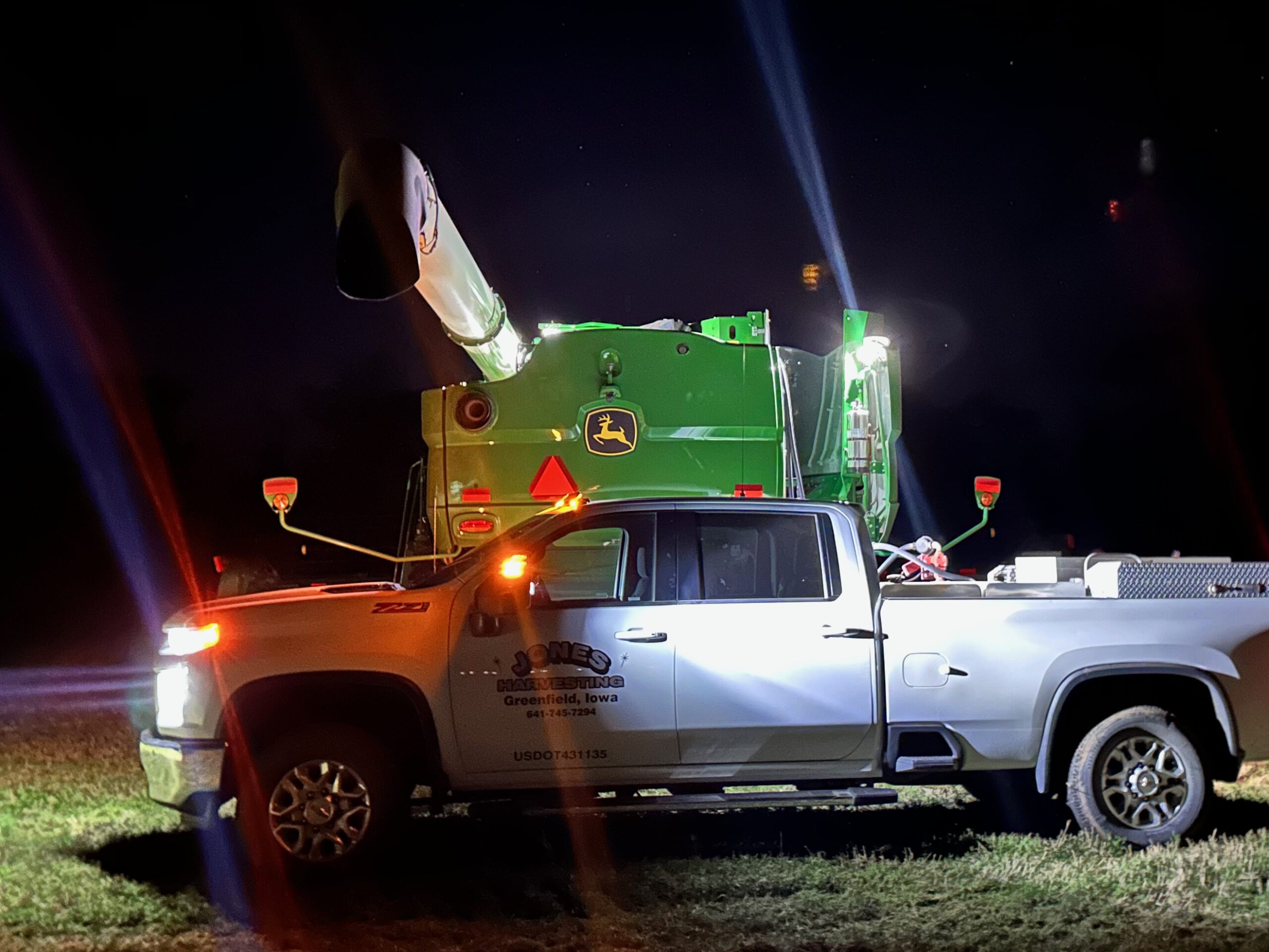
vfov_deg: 56.8
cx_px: 634
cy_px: 476
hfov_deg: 71.6
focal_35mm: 24
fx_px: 880
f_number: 1.78
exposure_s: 1/2
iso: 2500
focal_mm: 6.86
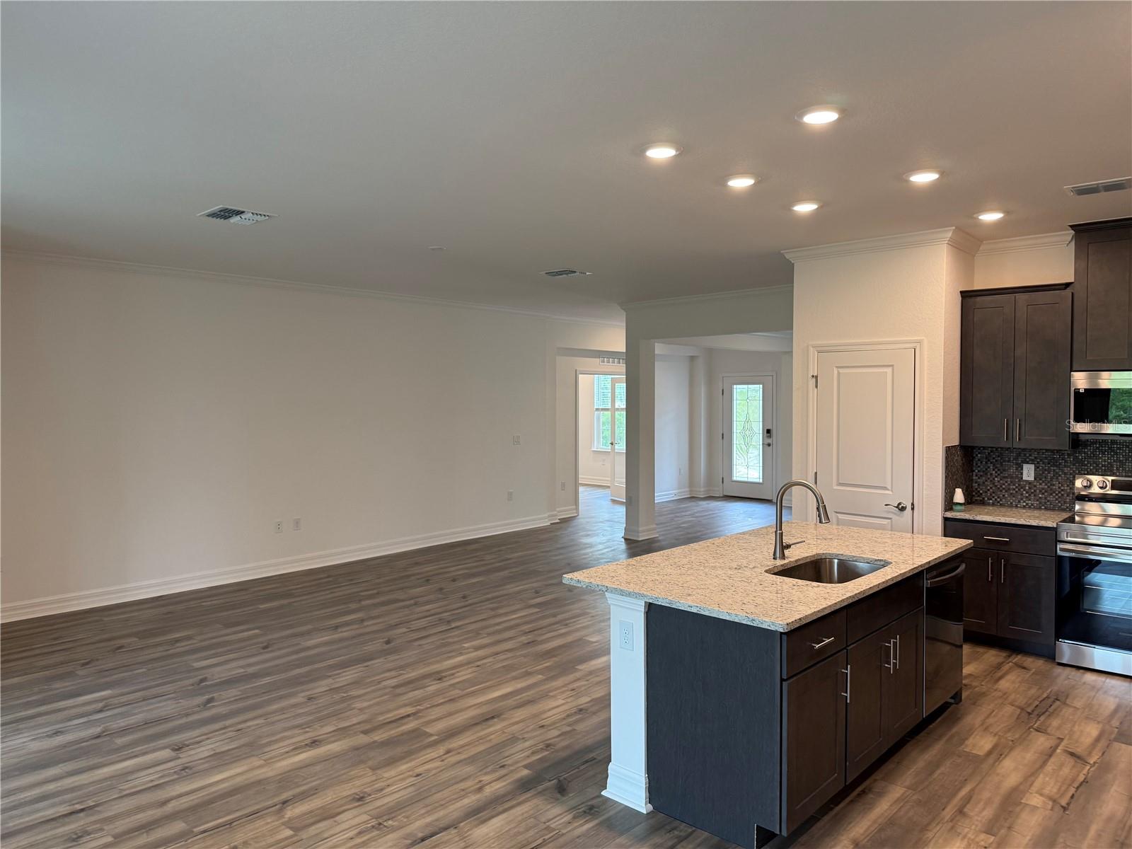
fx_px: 785
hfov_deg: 71.6
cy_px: 424
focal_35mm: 24
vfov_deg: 56.8
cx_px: 566
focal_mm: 6.76
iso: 200
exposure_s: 1/120
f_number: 1.78
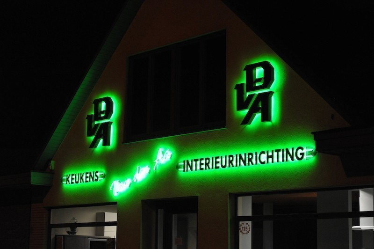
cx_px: 187
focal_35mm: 70
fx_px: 727
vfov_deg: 19.4
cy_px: 124
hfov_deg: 28.9
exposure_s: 1/125
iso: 3200
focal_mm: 70
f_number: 4
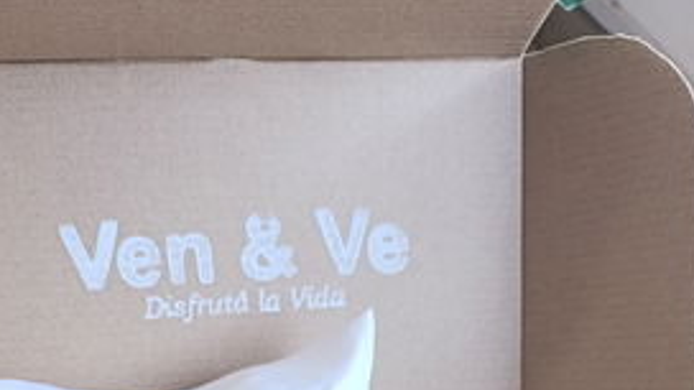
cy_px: 649
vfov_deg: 19.7
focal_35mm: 49
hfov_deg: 41.9
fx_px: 902
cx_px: 281
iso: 164
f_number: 1.65
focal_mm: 6.11
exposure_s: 1/100
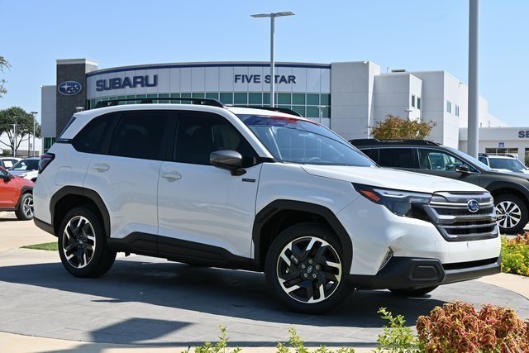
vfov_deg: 25.1
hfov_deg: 36.9
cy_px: 176
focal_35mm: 54
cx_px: 264
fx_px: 794
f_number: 9
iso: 110
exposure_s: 1/250
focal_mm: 36
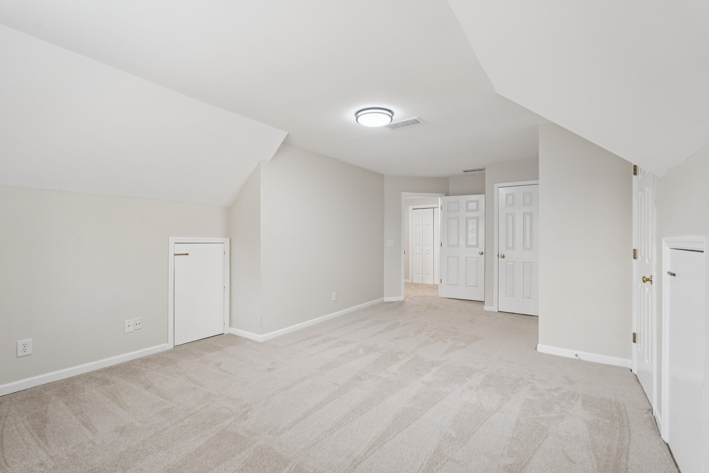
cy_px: 236
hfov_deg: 95.0
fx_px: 325
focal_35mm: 16
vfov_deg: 72.0
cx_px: 354
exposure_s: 1/25
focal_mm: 16.5
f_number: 8
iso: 800
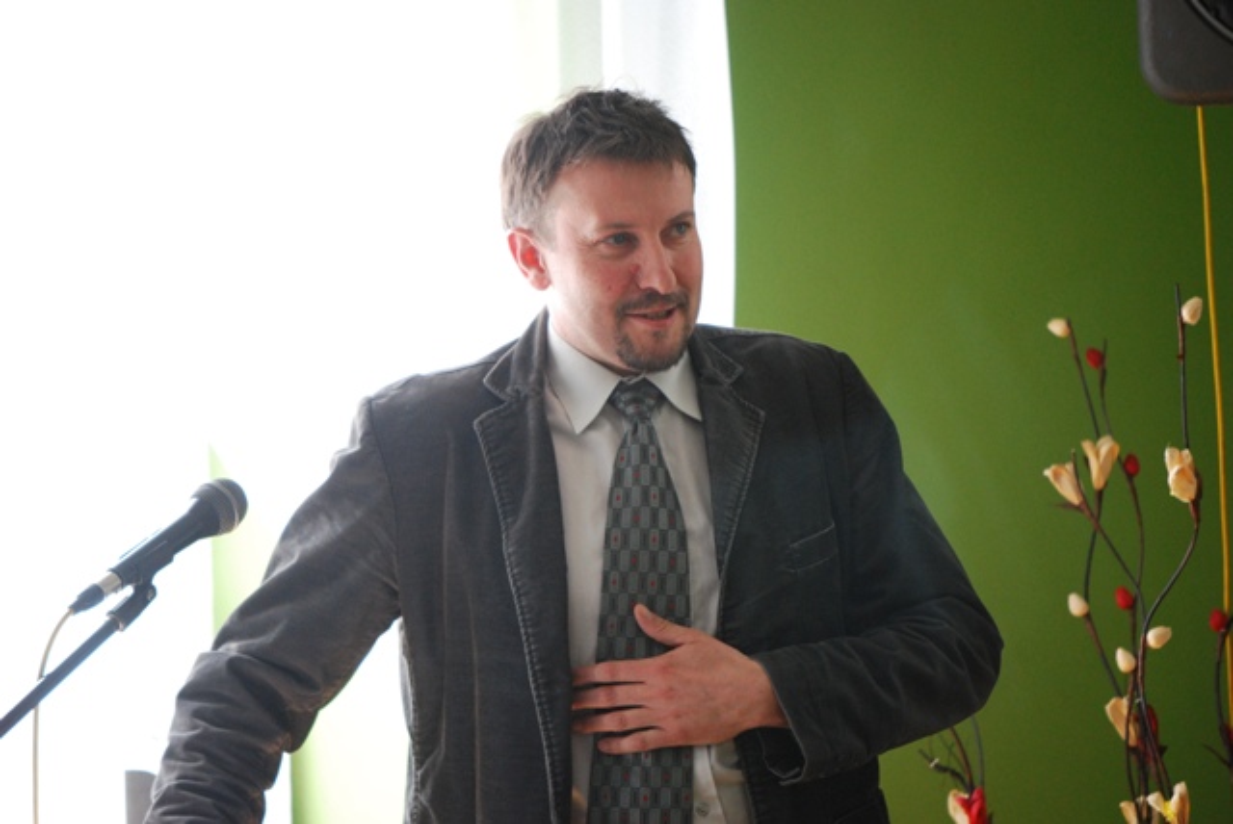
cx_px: 616
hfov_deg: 16.1
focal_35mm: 128
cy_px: 412
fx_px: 4371
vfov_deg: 10.8
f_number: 3.5
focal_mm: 85
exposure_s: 1/100
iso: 800
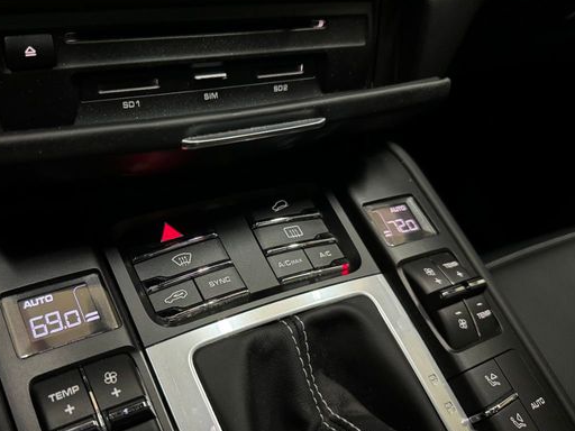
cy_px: 241
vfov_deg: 46.7
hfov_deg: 59.4
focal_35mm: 30
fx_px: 498
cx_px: 223
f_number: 1.78
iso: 1000
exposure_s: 1/35
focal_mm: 6.86
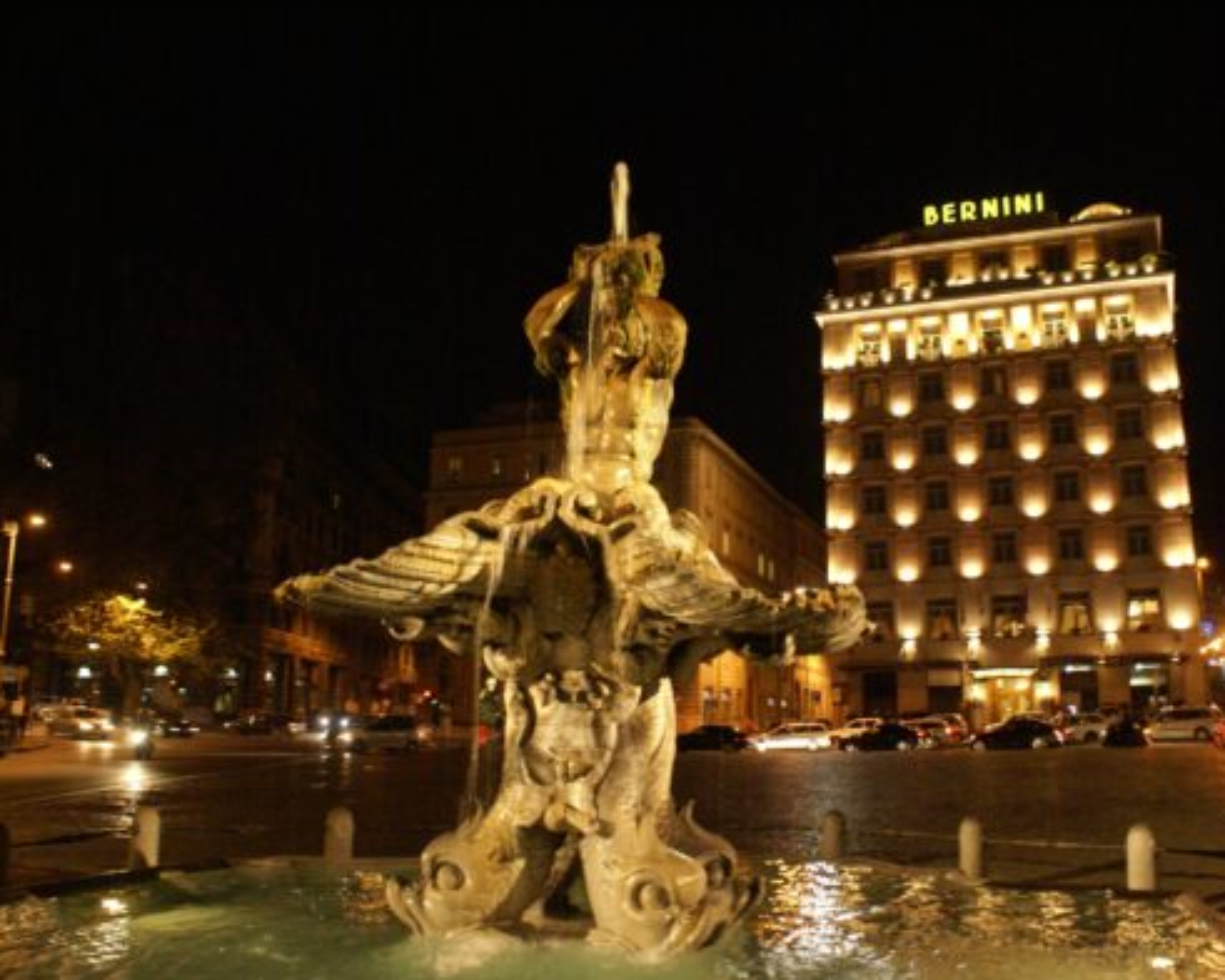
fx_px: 1124
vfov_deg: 47.1
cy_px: 491
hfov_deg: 57.1
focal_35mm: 31
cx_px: 669
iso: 800
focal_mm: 18
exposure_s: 1/13
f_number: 4
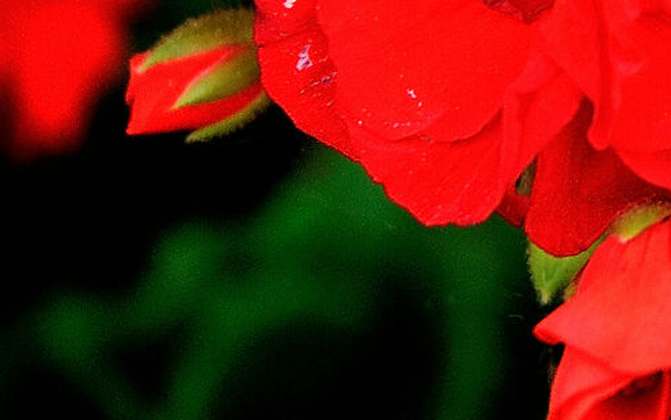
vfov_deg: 2.5
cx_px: 863
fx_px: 9493
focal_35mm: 519
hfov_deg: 4.0
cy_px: -103
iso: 200
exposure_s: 1/250
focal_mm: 70
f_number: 4.5
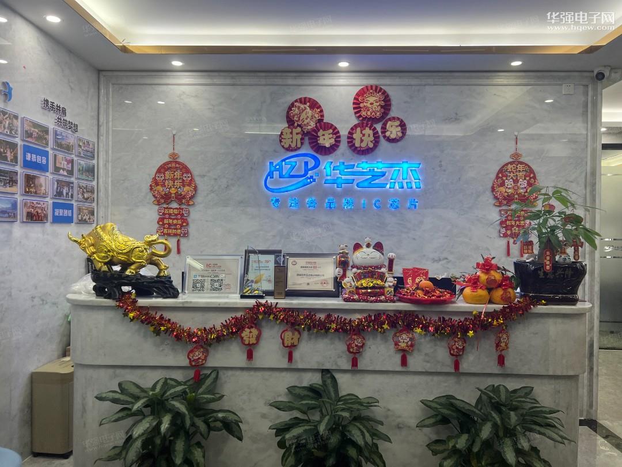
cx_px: 311
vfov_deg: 53.1
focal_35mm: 26
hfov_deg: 67.3
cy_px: 234
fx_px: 467
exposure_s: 1/100
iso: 50
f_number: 1.5
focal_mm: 5.7
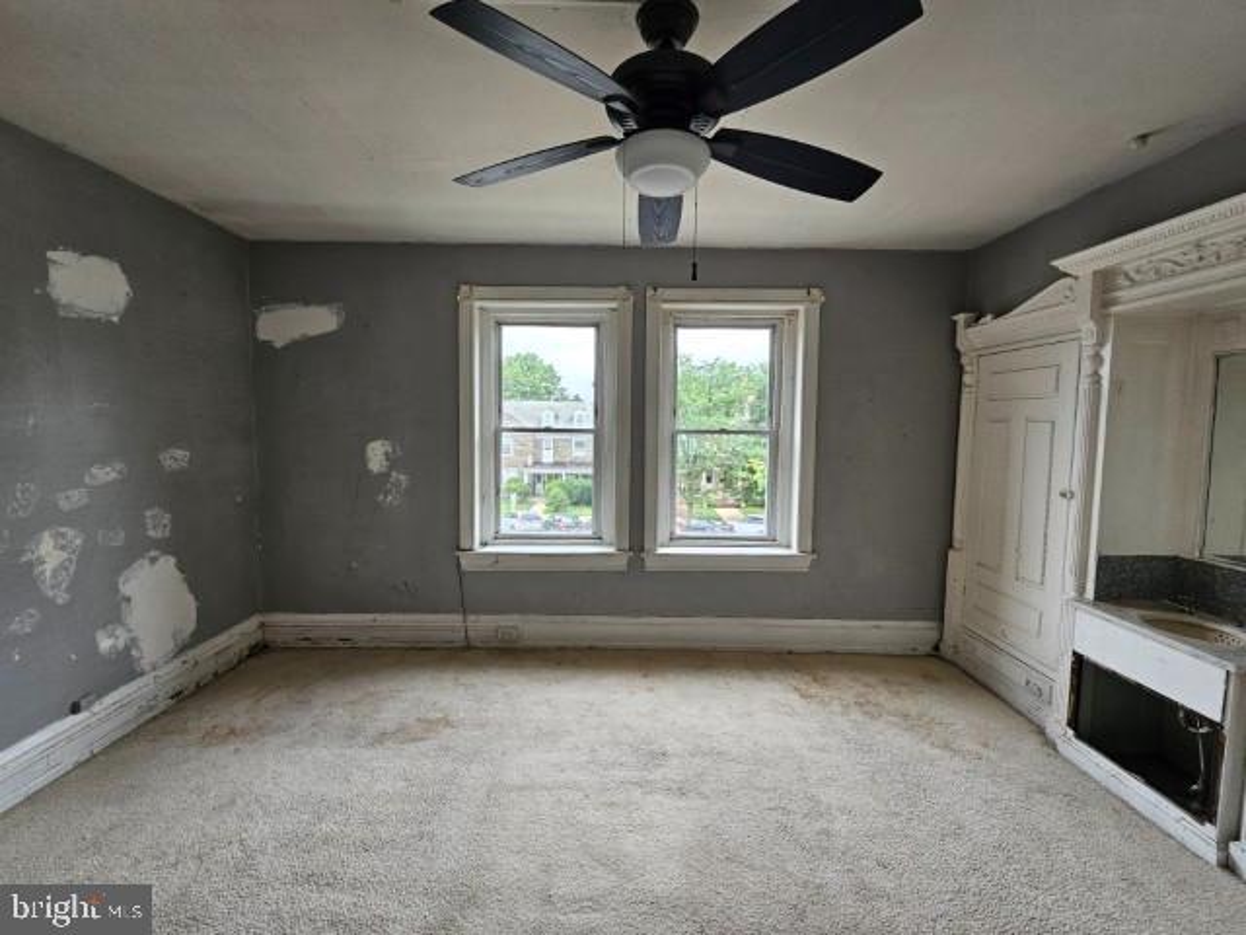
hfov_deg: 106.2
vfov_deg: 89.9
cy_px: 468
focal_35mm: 13
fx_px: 468
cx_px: 623
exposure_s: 1/60
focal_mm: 2.2
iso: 50
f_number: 2.2
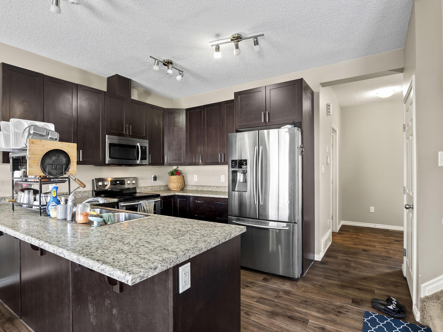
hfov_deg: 87.7
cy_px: 167
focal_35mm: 18
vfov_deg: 71.6
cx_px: 208
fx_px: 230
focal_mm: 16
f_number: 8
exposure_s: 1/1.67
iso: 500
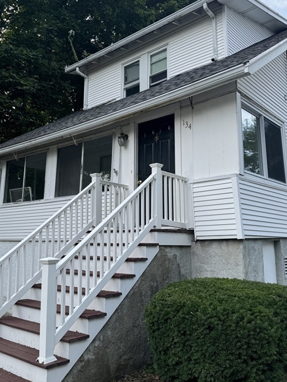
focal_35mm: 32
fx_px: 354
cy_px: 180
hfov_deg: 44.0
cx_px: 117
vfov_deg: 56.8
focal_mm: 6.76
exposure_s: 1/1261
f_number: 1.78
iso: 80
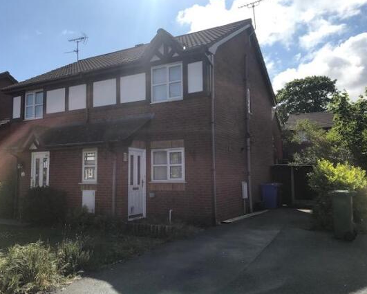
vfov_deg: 48.5
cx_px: 175
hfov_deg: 58.7
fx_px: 326
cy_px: 148
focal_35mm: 30
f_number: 1.8
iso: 20
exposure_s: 1/3300
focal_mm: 3.99
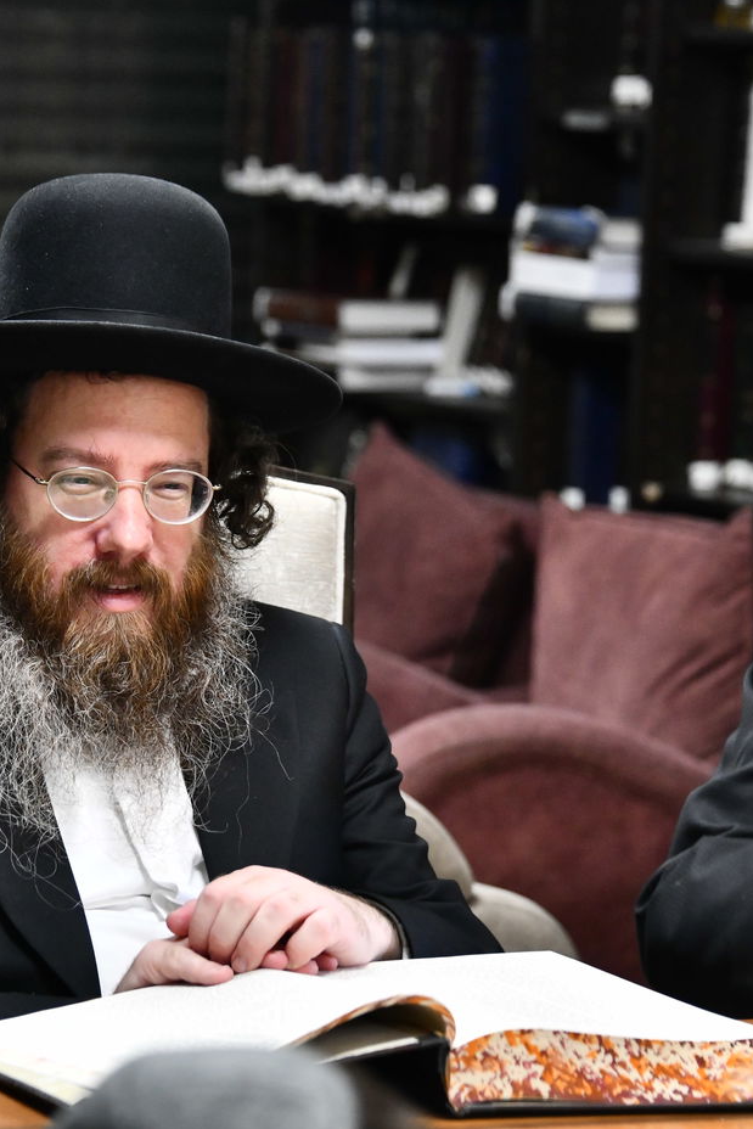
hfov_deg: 7.5
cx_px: 129
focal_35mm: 184
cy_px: 565
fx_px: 5770
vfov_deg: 11.2
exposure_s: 1/125
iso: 2500
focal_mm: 122
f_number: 5.6
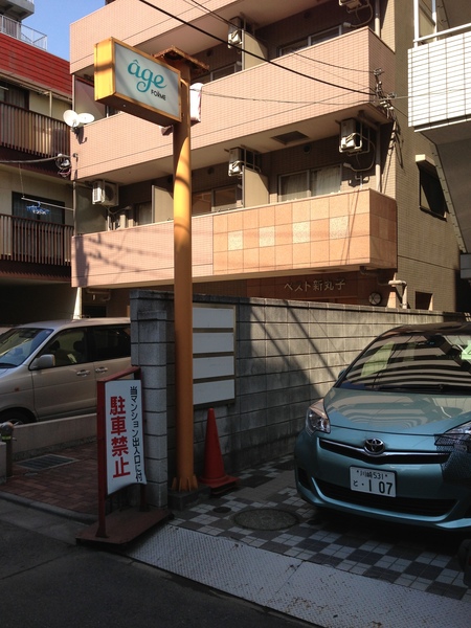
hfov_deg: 42.9
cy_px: 314
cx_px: 236
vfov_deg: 55.4
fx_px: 599
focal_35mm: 33
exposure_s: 1/713
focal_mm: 4.13
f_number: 2.4
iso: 50
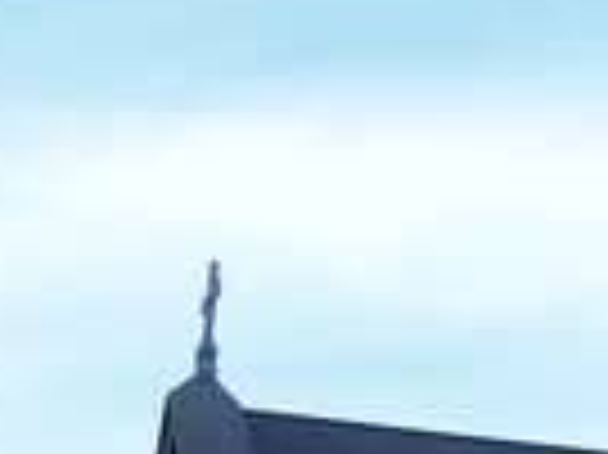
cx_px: 1410
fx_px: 3966
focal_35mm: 226
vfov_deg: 6.5
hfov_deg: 8.1
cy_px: 490
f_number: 4.3
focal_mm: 6.8
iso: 64
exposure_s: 1/200
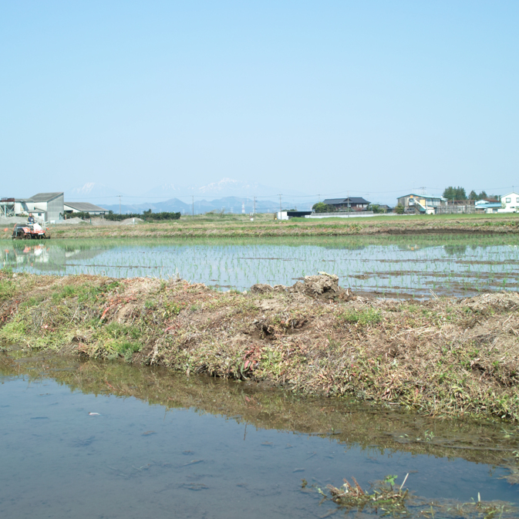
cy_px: 260
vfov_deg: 32.2
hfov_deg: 32.2
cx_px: 258
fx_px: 899
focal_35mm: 53
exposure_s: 1/500
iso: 50
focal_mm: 24.2
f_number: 4.5
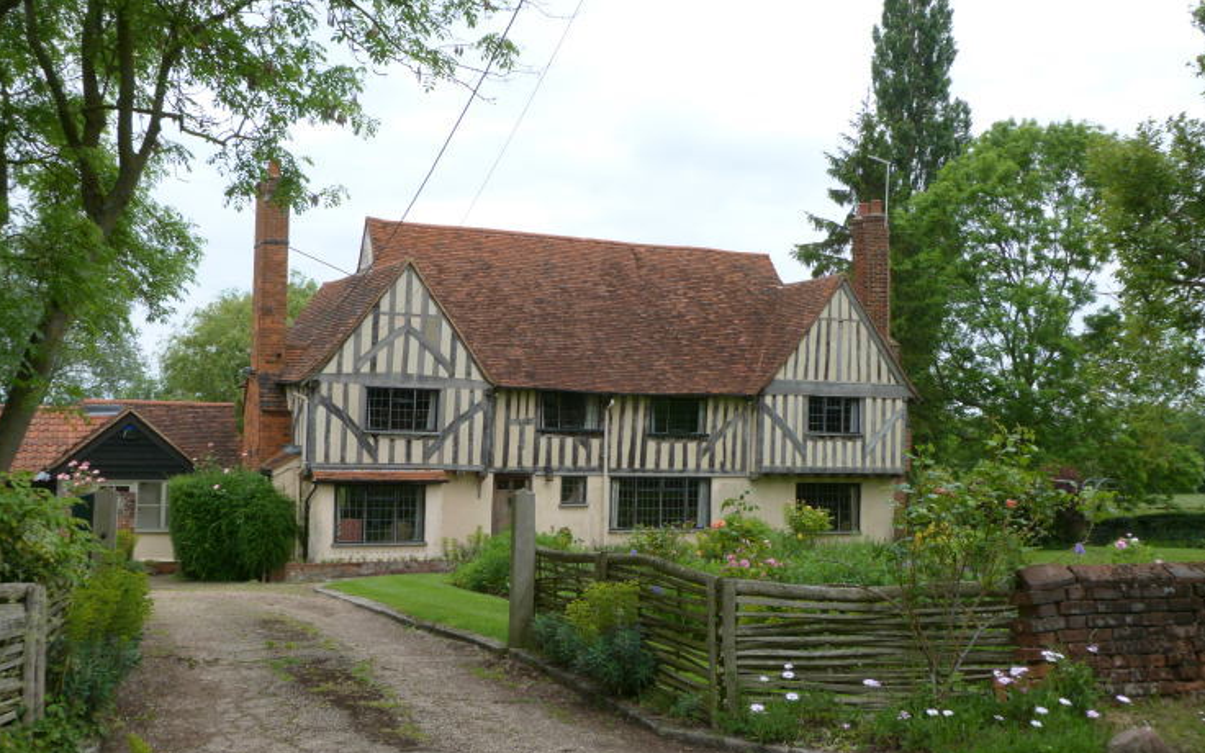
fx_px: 1314
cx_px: 599
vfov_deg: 32.0
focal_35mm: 40
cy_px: 343
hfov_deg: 49.3
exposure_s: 1/640
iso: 100
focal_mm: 6.5
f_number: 3.1
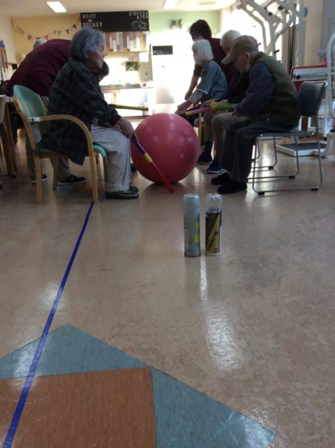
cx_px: 168
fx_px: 414
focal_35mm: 32
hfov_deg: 44.1
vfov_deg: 56.9
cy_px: 224
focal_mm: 3.3
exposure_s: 1/40
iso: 32
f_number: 2.4
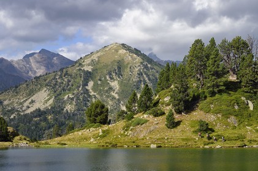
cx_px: 129
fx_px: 616
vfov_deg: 15.9
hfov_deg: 23.7
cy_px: 86
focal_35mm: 86
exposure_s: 1/200
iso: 200
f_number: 13
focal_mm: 86
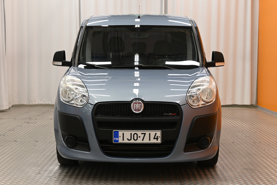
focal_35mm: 56
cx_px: 138
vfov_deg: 24.4
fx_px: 427
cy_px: 92
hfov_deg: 35.9
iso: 500
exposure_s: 1/60
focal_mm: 37
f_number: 5.3
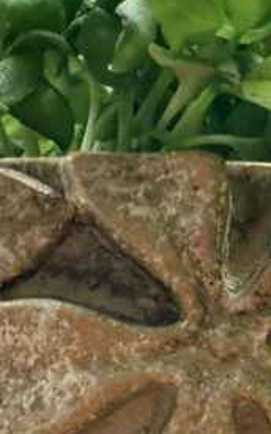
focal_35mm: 74
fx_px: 874
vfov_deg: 26.7
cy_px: 410
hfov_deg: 17.6
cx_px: 82
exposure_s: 1/59
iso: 400
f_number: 2.2
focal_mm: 2.22
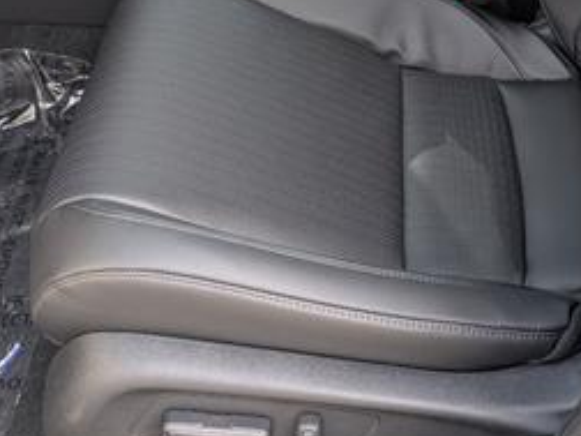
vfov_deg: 22.6
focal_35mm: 61
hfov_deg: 31.6
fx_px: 1024
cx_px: 344
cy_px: -48
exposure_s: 1/1000
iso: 22
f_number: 1.68
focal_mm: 6.9
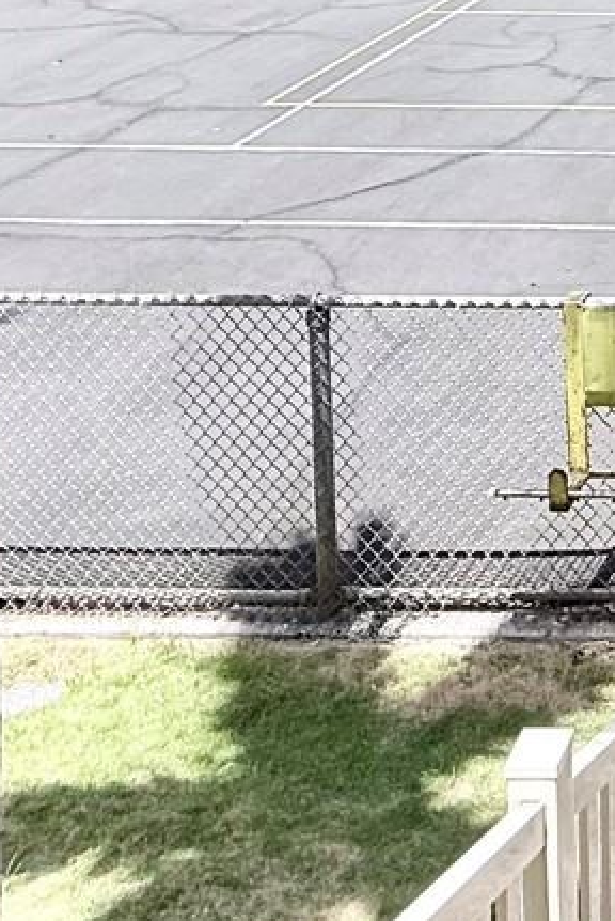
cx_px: 1070
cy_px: -197
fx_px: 1381
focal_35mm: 54
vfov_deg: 30.9
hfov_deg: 19.5
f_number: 2.2
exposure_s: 1/789
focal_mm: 2.22
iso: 50
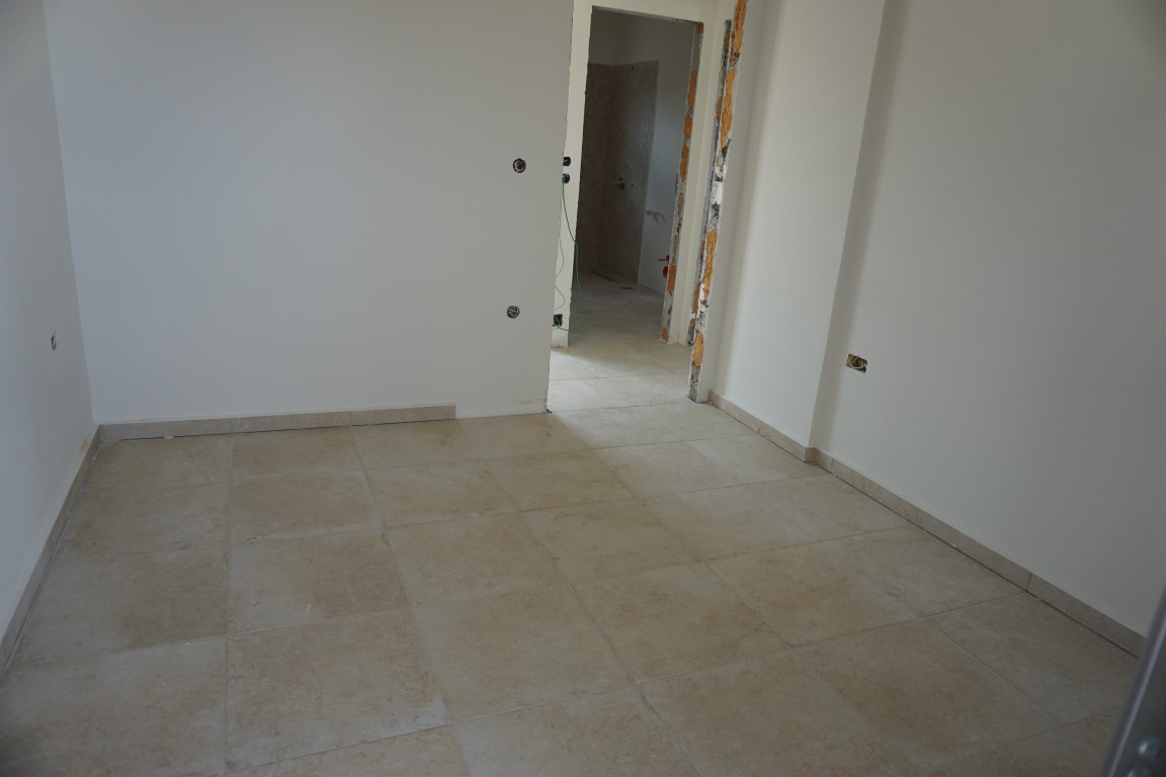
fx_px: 777
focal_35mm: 24
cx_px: 583
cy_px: 388
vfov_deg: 53.1
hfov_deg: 73.7
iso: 200
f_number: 4
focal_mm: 16
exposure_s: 1/160
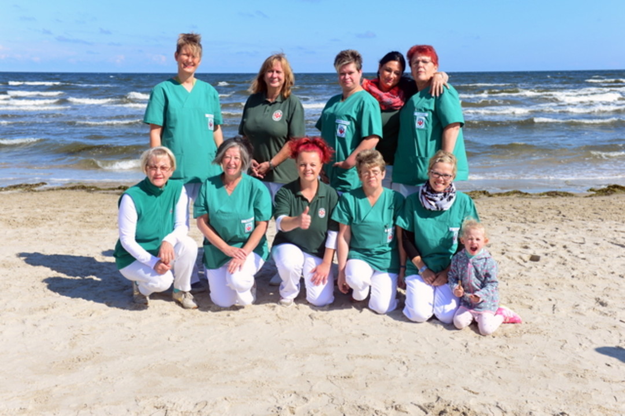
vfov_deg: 30.5
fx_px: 764
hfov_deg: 44.5
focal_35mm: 44
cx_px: 312
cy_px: 208
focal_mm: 44
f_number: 7.1
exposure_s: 1/200
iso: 100
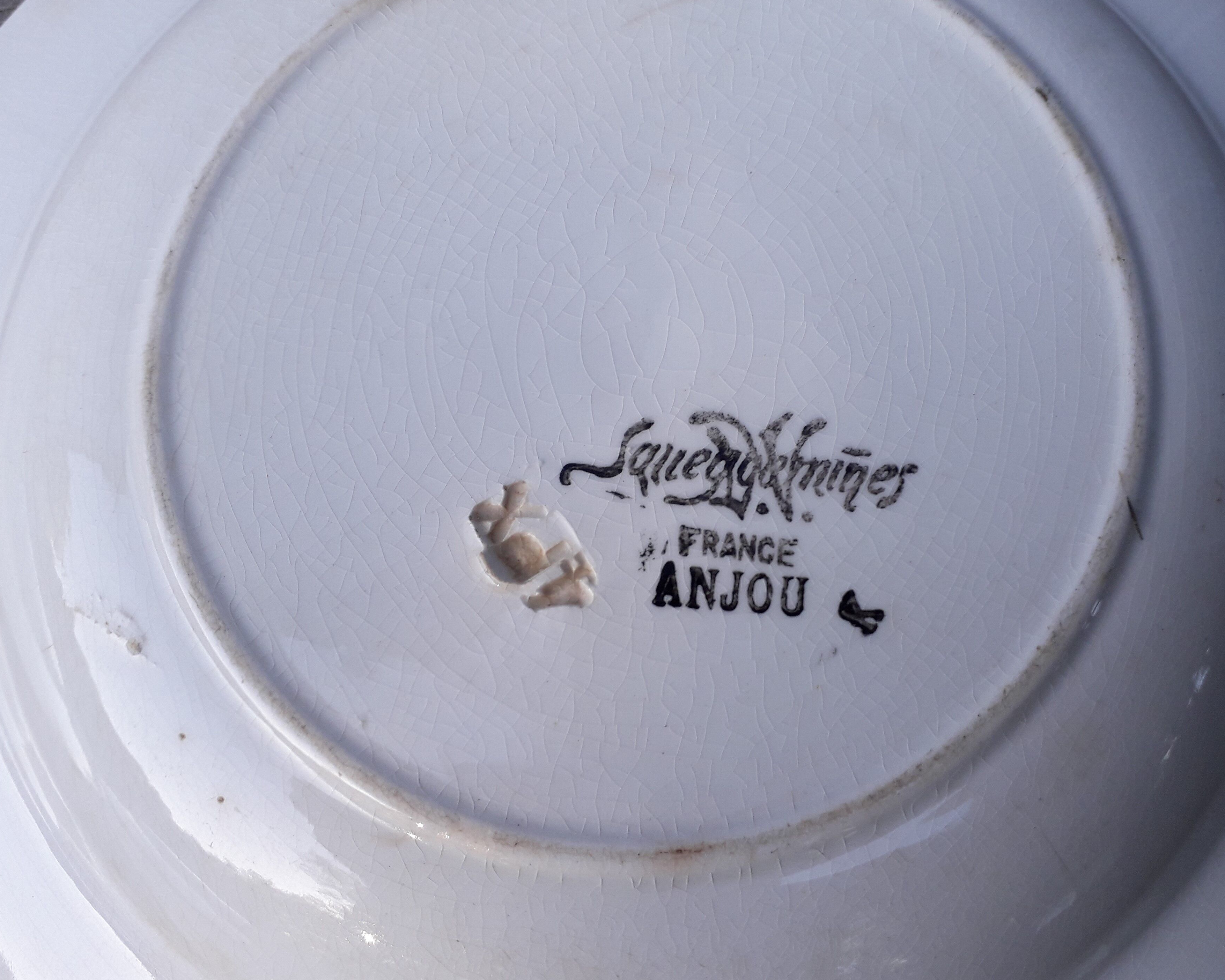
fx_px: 1124
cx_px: 683
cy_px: 460
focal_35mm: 31
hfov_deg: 57.0
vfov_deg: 47.1
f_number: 1.9
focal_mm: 3.6
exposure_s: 1/264
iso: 40
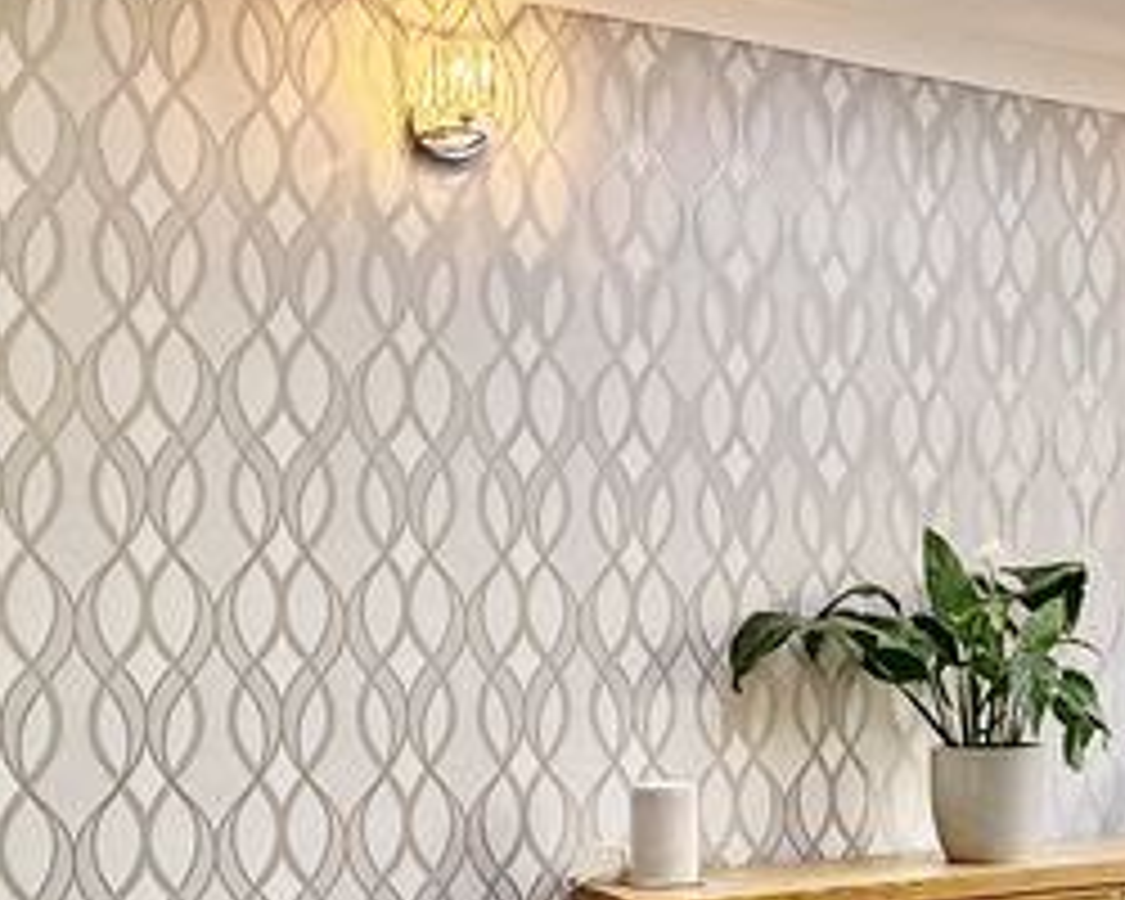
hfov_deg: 31.6
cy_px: 580
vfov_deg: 27.0
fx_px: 1865
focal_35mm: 56
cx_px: 1066
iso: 125
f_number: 2.2
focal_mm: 2.22
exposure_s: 1/100
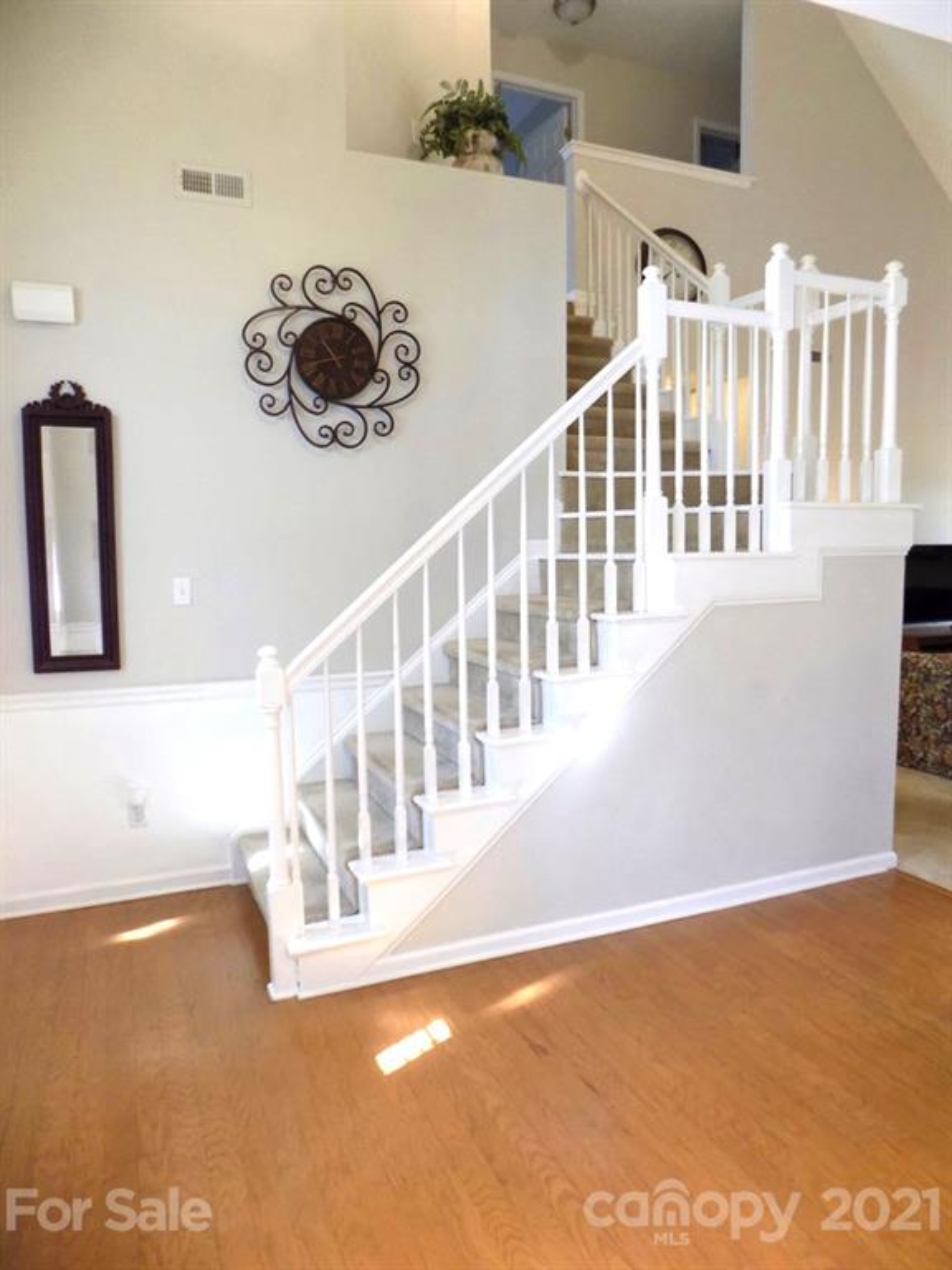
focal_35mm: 23
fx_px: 843
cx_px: 476
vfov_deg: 73.9
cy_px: 635
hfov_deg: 58.9
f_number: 3.1
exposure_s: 1/30
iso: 220
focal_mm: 4
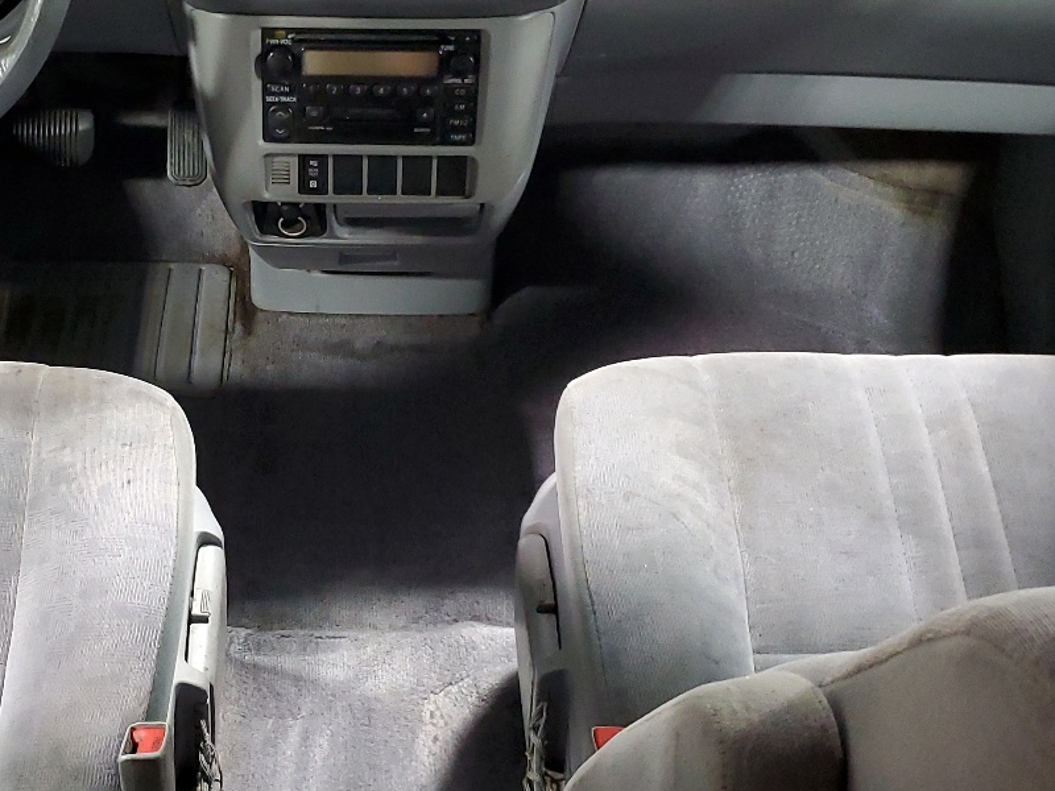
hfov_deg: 36.2
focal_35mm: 52
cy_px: 311
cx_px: 310
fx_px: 1585
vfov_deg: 28.0
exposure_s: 1/20
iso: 282
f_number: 1.5
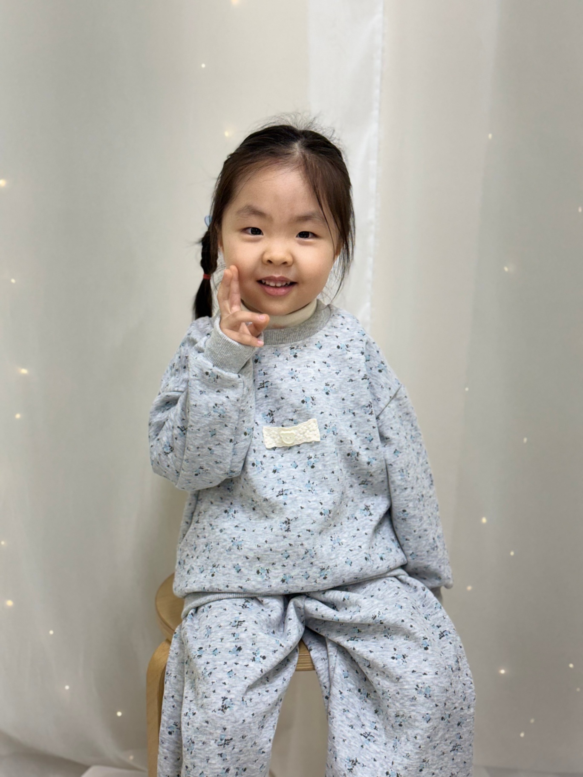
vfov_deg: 39.7
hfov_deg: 30.3
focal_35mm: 48
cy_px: 388
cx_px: 292
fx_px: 1078
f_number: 1.78
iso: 100
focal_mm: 6.76
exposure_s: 1/216
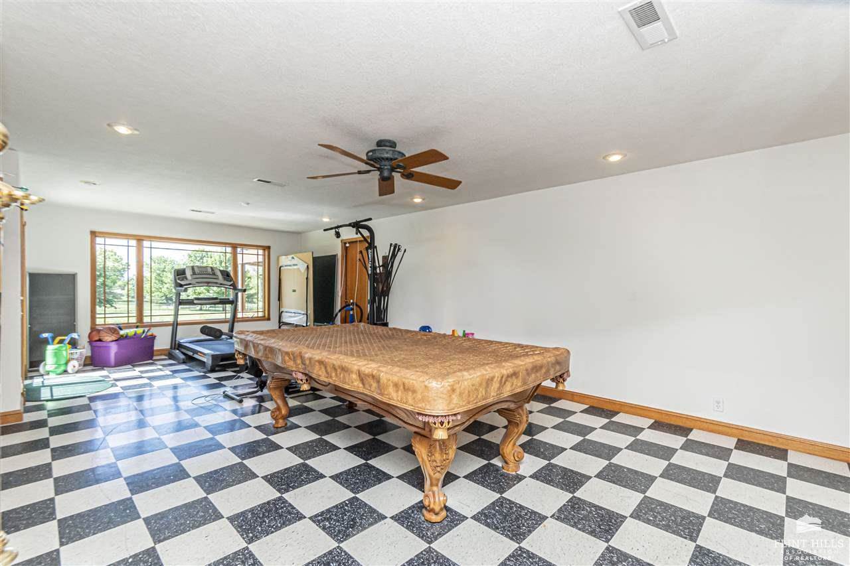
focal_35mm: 15
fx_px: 354
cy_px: 283
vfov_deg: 77.3
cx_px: 425
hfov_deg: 100.4
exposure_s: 1/60
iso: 800
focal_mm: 10
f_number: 11
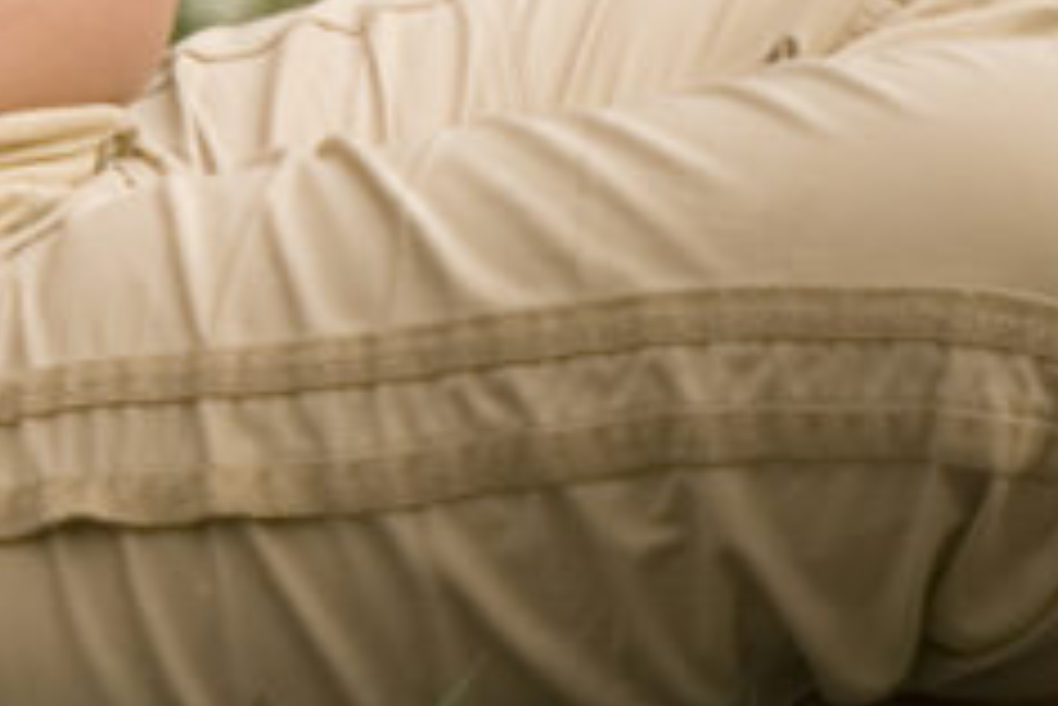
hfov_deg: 1.8
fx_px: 33646
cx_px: -720
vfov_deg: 1.2
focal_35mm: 1144
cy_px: -443
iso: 100
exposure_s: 1/200
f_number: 2.8
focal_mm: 175
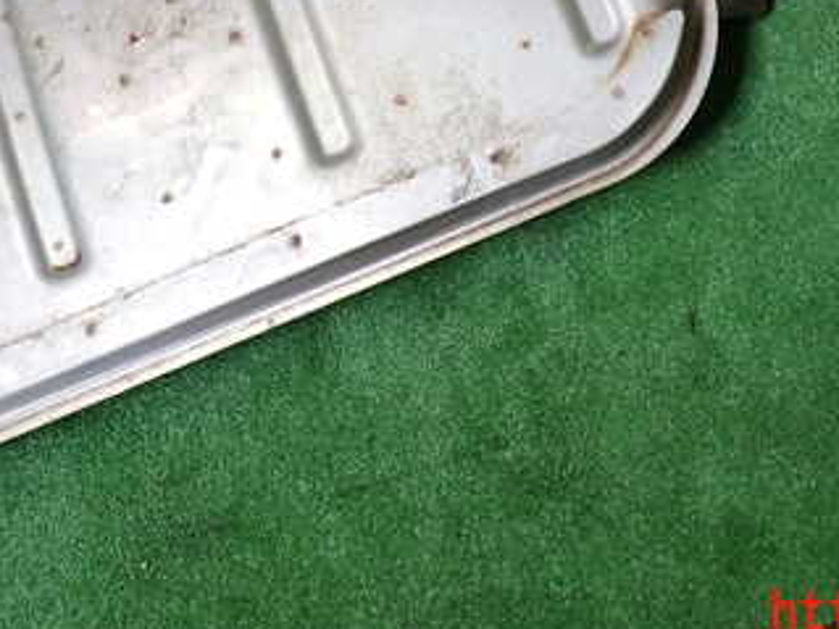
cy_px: 55
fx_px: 1139
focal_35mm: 47
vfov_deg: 29.5
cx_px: 576
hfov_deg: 39.8
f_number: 2
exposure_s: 1/60
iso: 125
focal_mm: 4.5
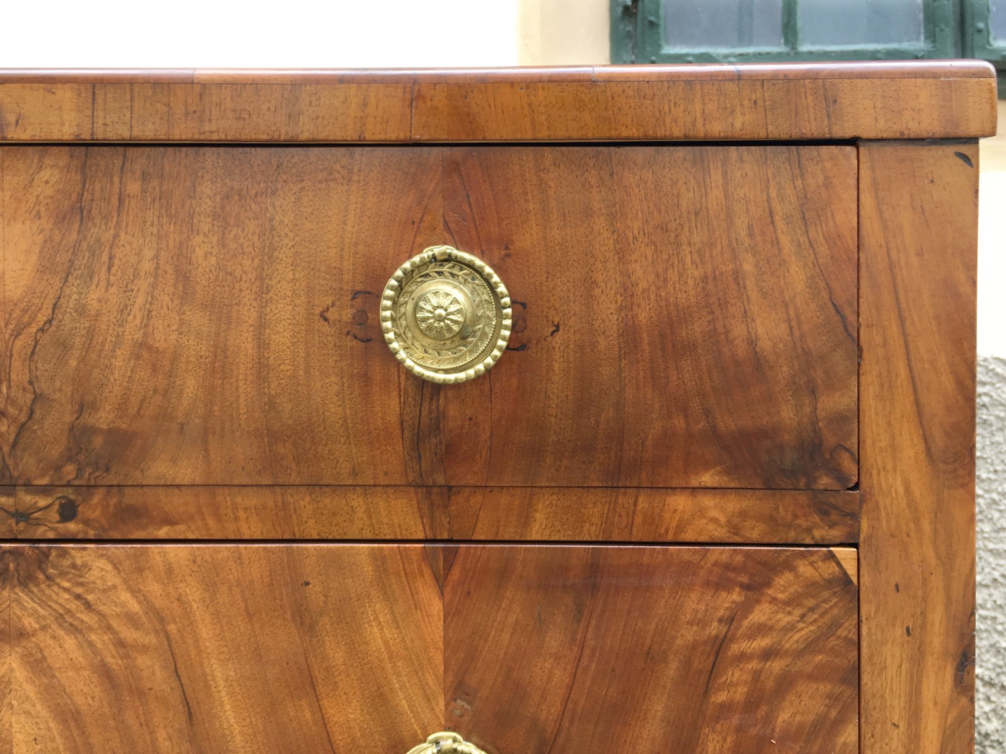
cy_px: 377
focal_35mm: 29
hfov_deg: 61.7
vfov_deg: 48.2
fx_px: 843
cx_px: 503
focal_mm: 4.15
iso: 32
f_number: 2.2
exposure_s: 1/100
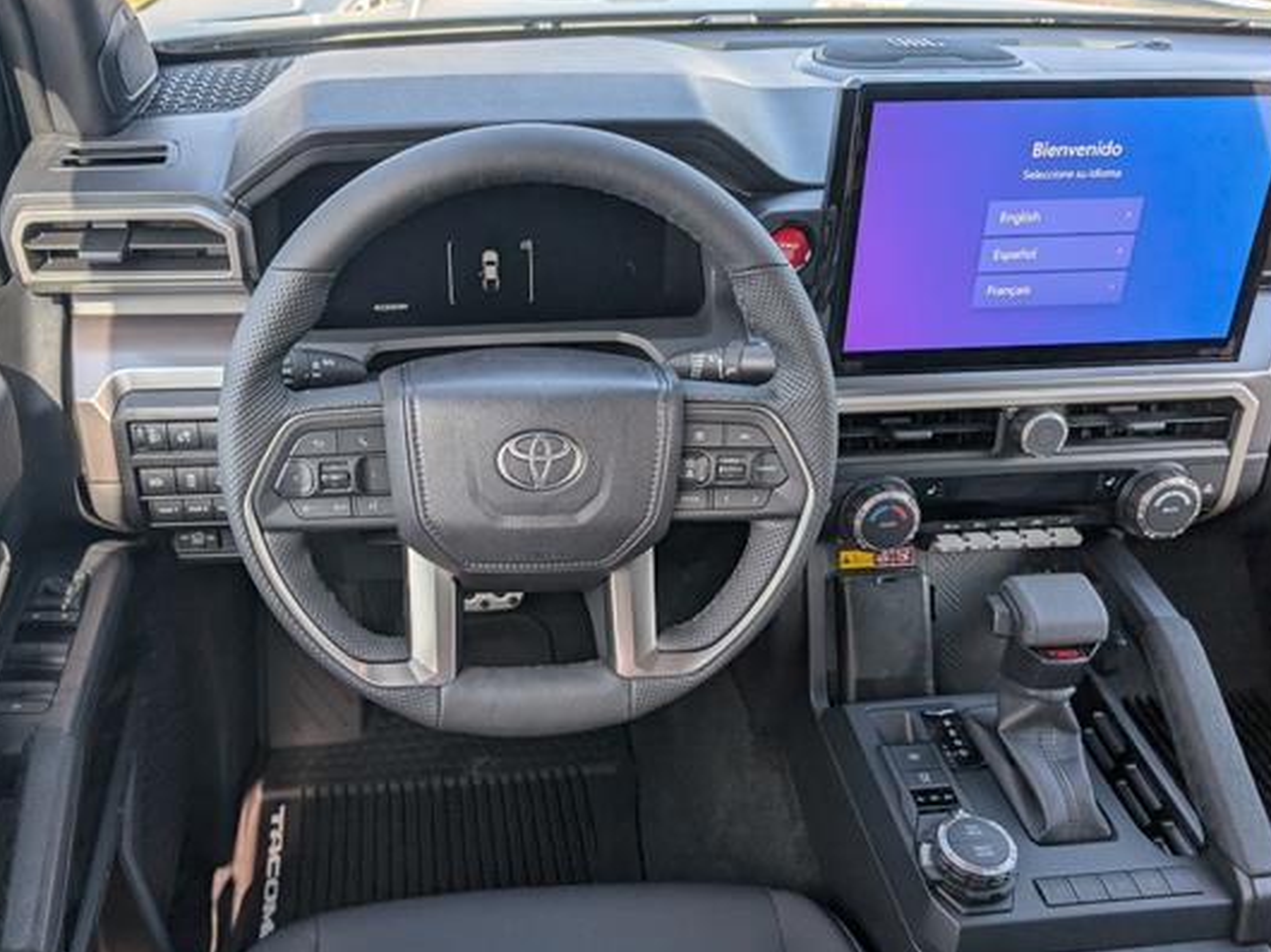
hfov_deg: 61.2
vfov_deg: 48.0
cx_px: 520
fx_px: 1064
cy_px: 554
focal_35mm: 29
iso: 22
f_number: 1.68
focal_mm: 6.9
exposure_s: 1/196
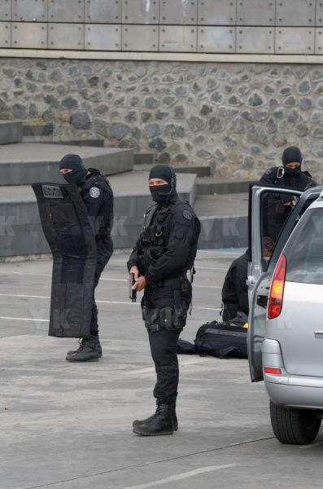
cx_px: 162
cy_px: 244
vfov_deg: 6.9
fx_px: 4058
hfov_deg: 4.6
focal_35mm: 300
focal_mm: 200
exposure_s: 1/320
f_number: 8
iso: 320
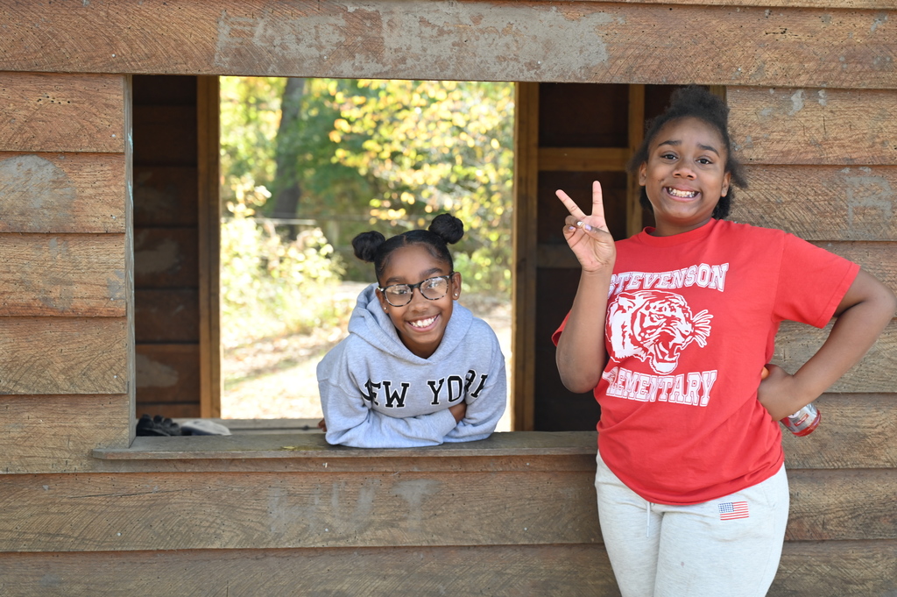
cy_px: 298
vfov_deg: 26.9
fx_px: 1245
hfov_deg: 39.6
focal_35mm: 50
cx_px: 448
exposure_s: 1/200
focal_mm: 50
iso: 400
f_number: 4
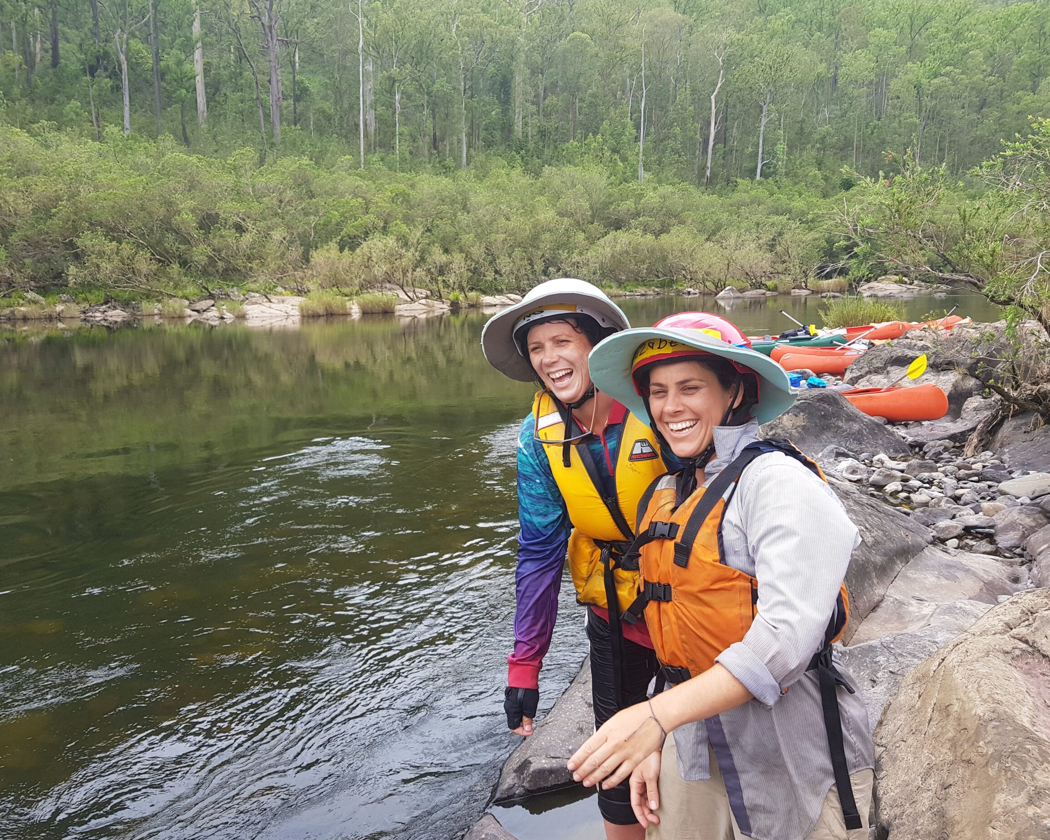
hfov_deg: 62.2
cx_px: 526
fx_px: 870
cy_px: 418
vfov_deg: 51.5
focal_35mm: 28
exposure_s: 1/594
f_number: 1.7
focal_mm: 4.2
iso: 40
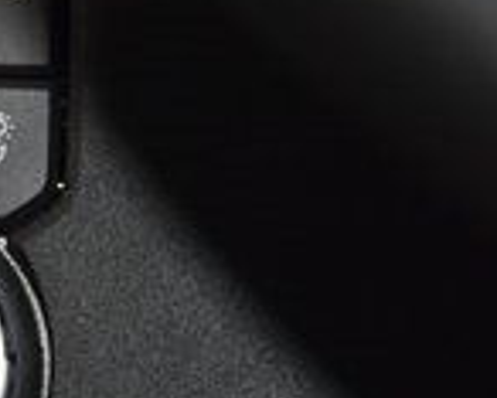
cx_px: -565
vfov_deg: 3.6
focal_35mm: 431
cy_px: 134
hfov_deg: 4.4
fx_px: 6344
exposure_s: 1/80
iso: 1250
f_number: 4.5
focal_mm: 70
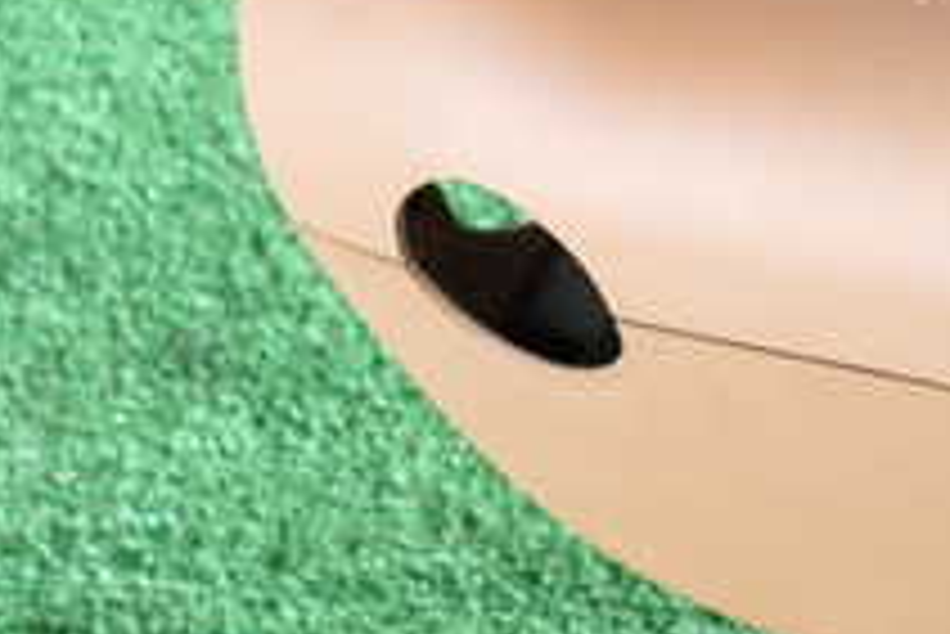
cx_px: 1036
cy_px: 189
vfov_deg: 18.4
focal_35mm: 74
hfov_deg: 25.4
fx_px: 1954
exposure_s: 1/60
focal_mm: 4.5
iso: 200
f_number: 2
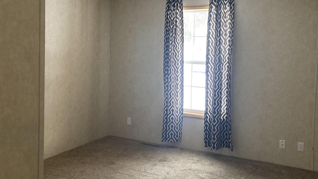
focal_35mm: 37
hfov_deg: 54.0
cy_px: 68
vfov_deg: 31.9
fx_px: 312
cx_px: 168
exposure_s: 1/60
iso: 125
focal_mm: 3.99
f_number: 1.8
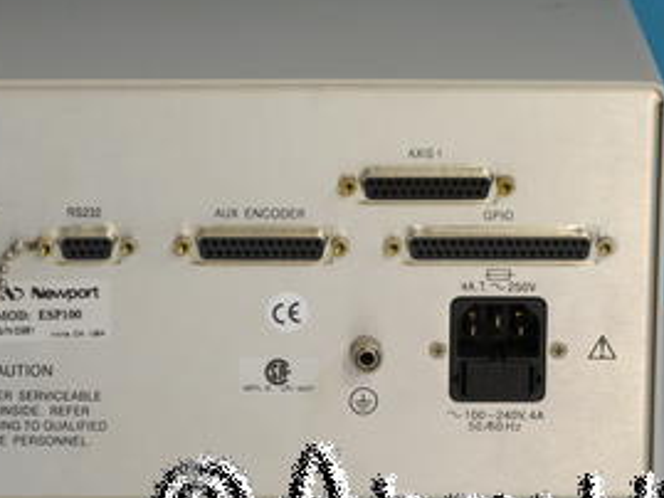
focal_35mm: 229
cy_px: 212
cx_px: 259
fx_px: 4395
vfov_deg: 6.5
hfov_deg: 8.6
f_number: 14
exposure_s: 1/3.2
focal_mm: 77
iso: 400
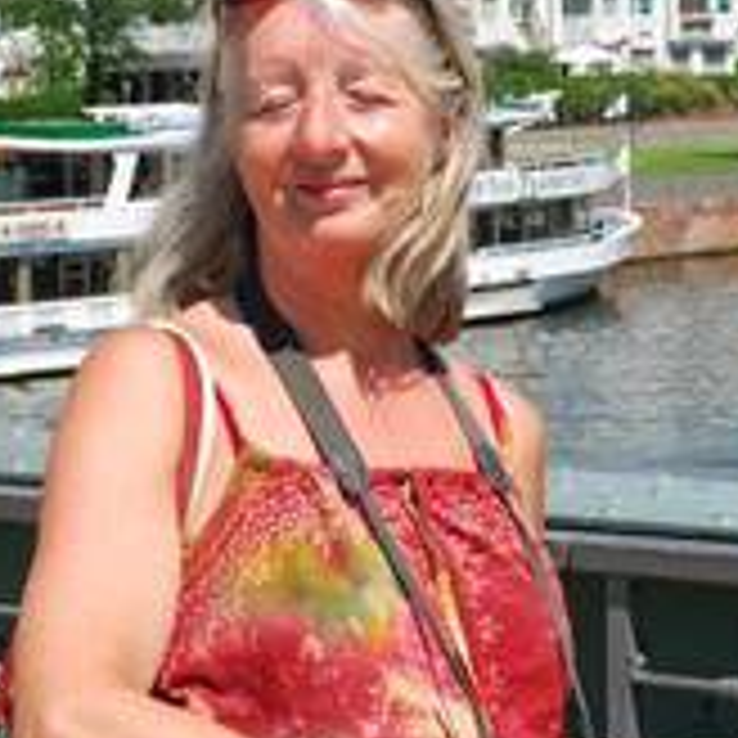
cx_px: 198
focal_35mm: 174
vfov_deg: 10.0
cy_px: 248
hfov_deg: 10.0
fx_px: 4197
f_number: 8
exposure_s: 1/250
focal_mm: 32
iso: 100
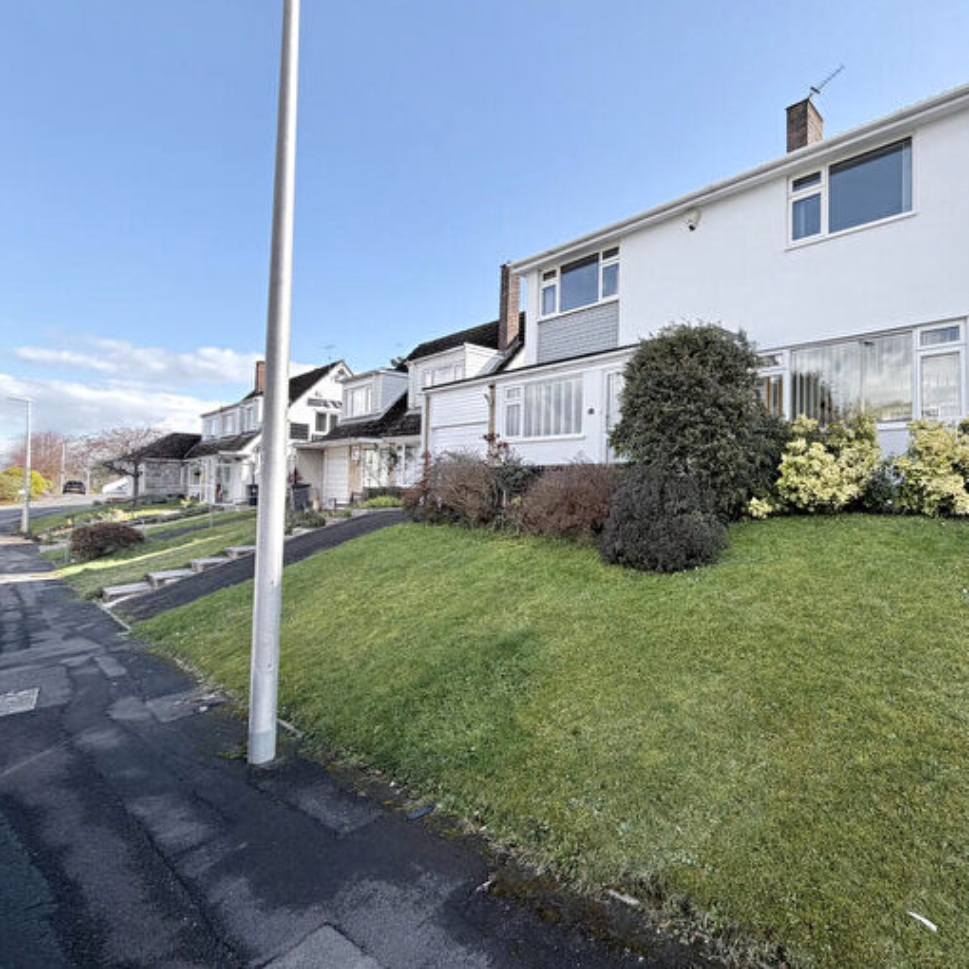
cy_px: 474
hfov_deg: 80.7
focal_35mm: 17
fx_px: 538
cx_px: 659
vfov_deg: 84.0
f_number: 2.2
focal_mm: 2.22
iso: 40
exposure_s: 1/709
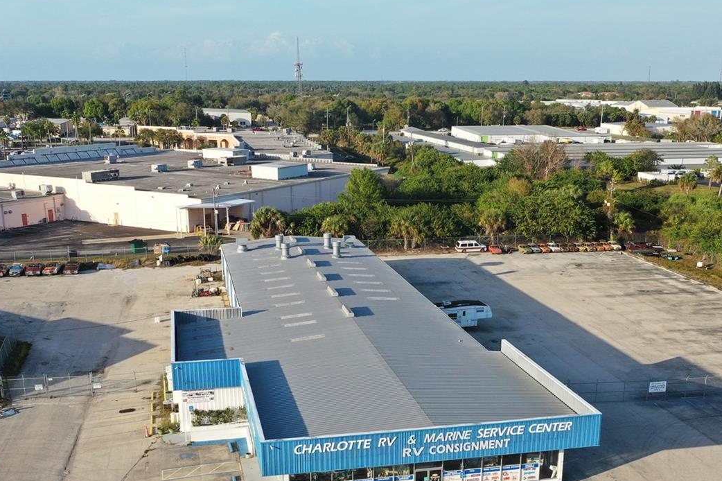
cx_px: 369
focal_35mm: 43
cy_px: 361
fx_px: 862
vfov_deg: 30.6
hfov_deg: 45.4
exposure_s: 1/200
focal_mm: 10.26
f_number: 5
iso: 100
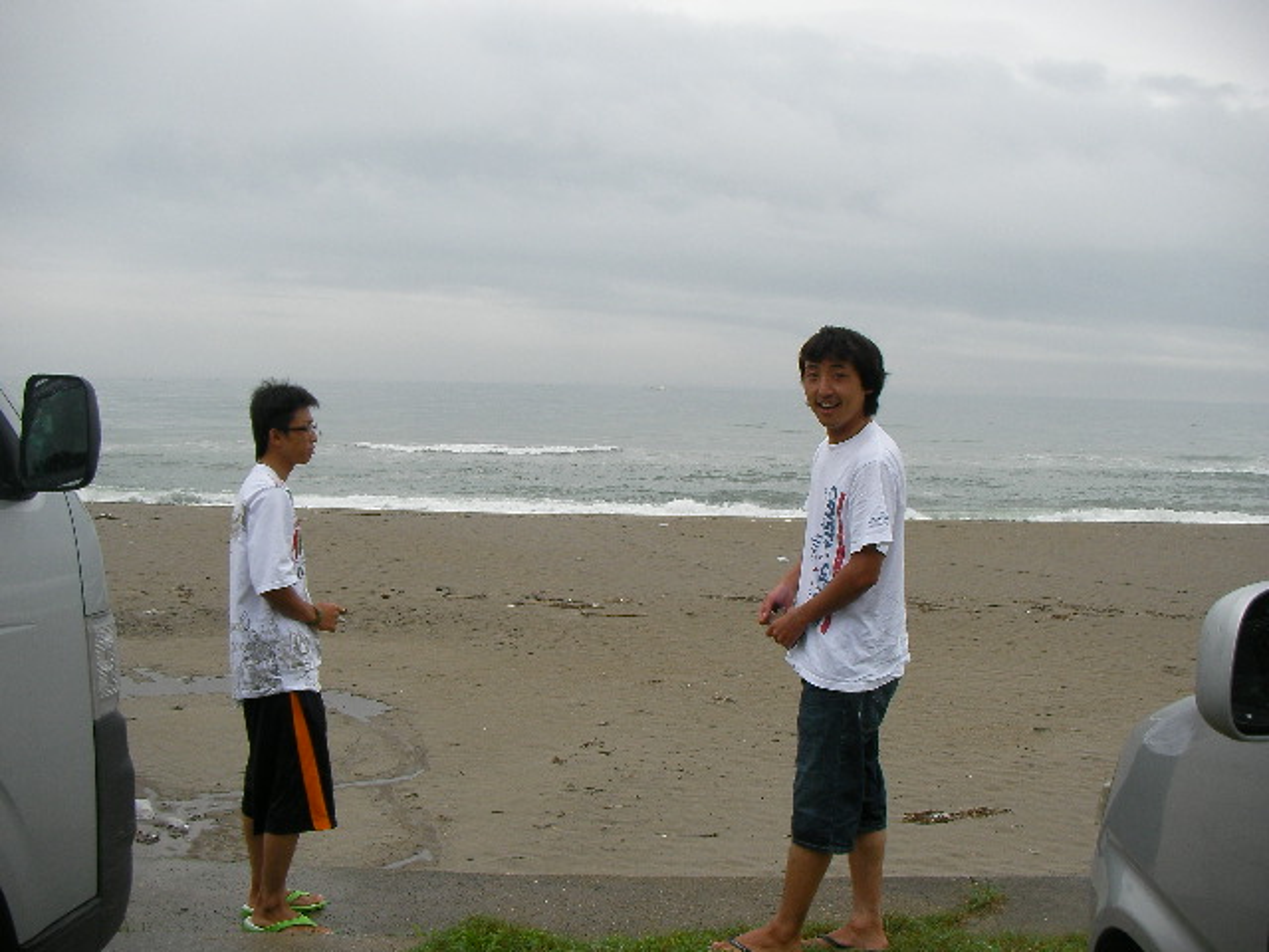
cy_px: 476
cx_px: 634
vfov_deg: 37.7
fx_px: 1393
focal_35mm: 38
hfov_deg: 49.0
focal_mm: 6.3
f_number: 3.5
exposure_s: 1/296
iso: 50
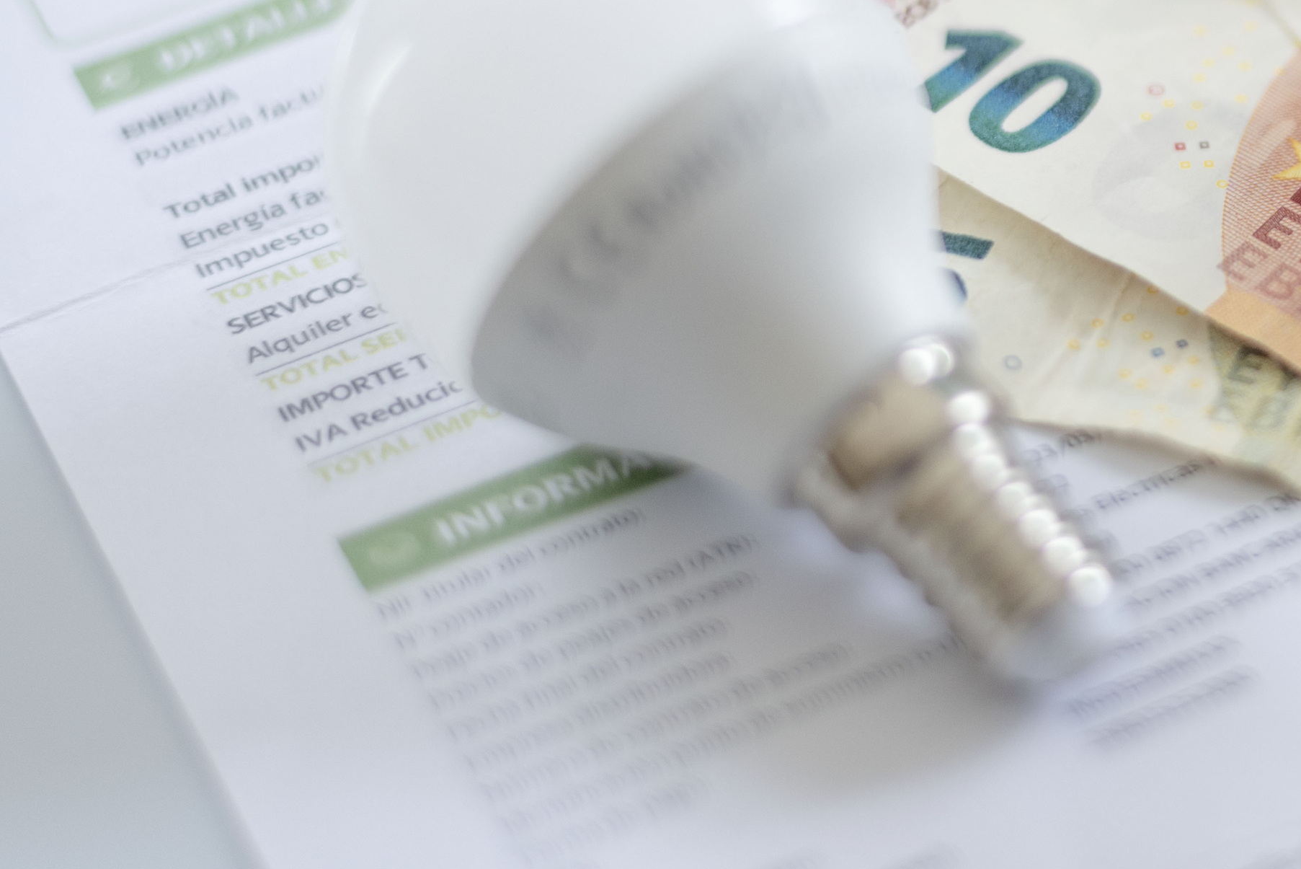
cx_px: 1311
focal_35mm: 107
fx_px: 3868
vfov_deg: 12.7
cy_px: 87
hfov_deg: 18.6
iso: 400
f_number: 1.8
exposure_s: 1/60
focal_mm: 50
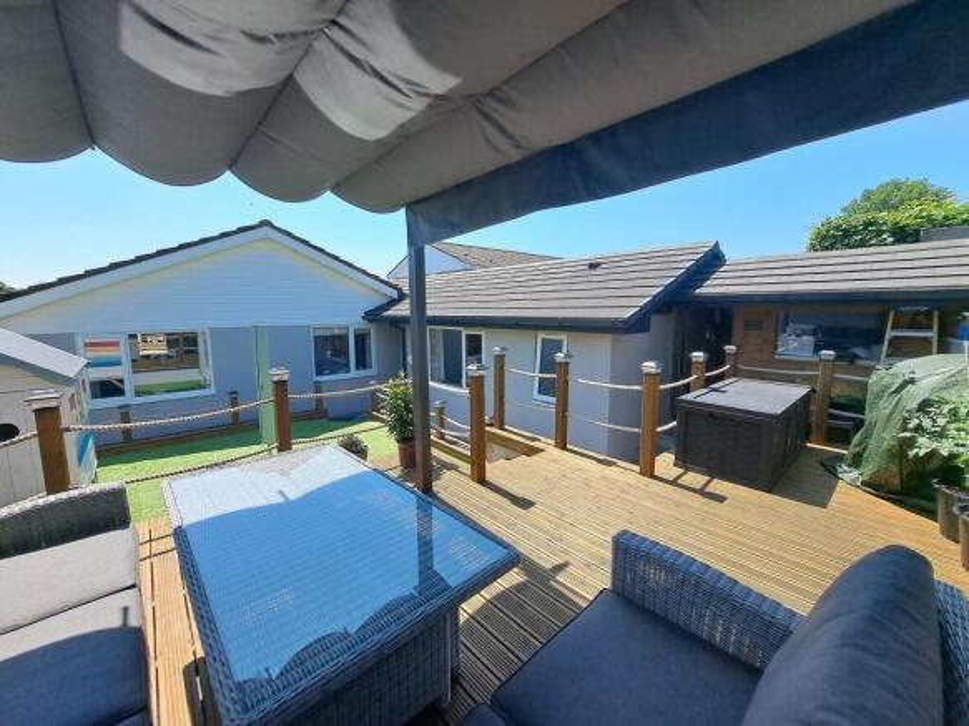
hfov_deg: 106.2
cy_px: 363
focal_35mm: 13
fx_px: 364
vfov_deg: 89.9
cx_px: 484
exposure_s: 1/1104
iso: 50
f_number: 2.2
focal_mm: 1.74
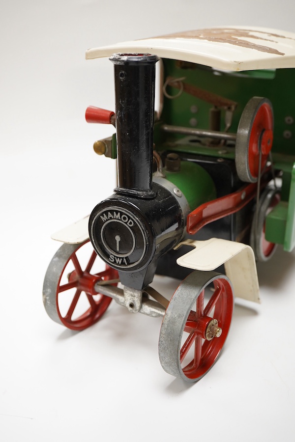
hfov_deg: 29.9
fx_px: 553
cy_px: 221
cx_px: 148
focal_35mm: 45
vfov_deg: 43.6
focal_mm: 30
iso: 1250
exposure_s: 1/125
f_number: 7.1
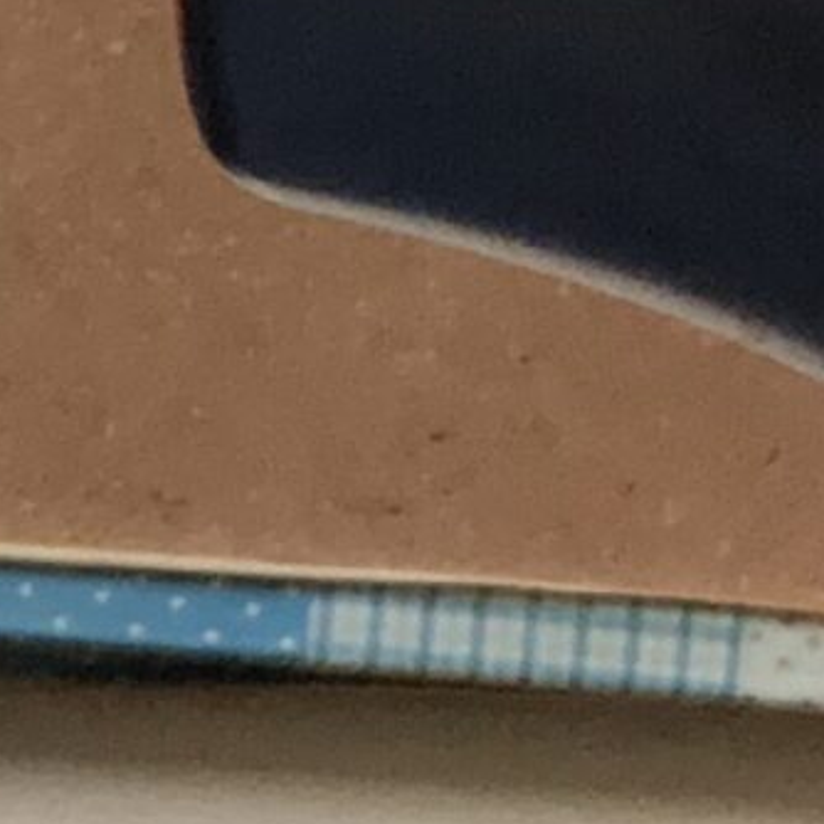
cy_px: 803
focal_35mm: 217
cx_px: -1105
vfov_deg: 8.0
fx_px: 5844
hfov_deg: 7.6
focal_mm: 2.87
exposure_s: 1/42
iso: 100
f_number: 2.2
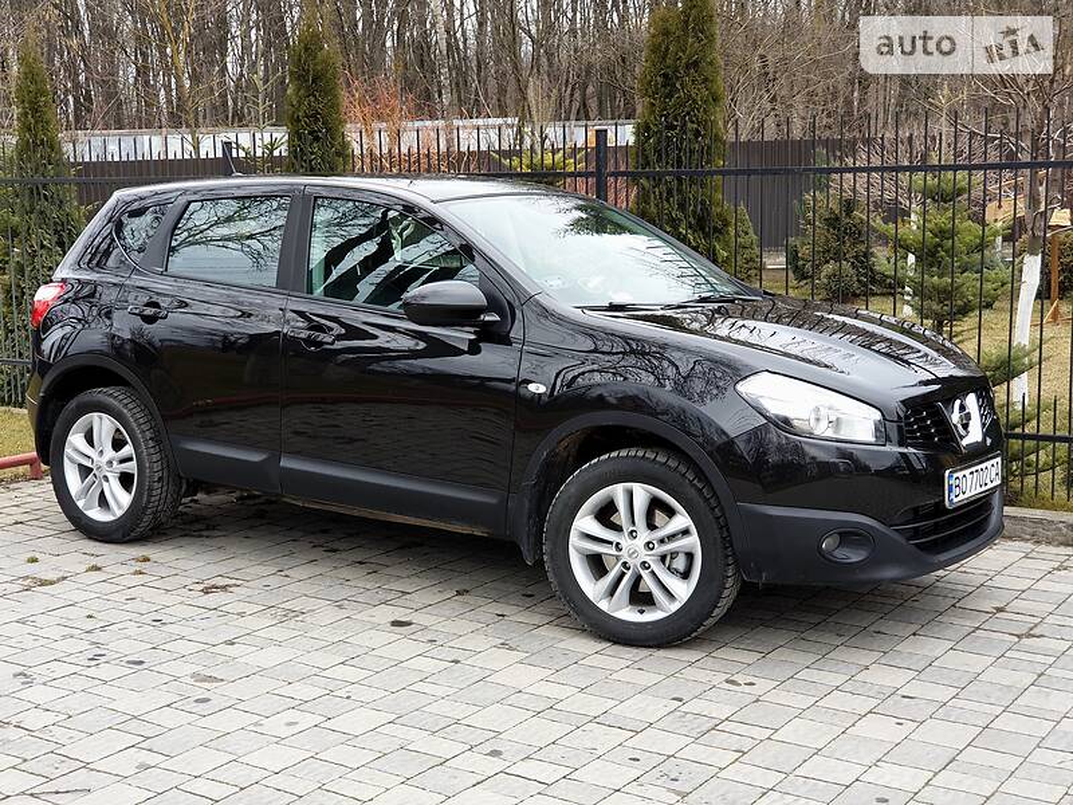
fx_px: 1612
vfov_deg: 28.0
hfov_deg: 36.8
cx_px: 536
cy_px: 402
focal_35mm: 52
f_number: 2.4
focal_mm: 6
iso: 40
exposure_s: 1/100
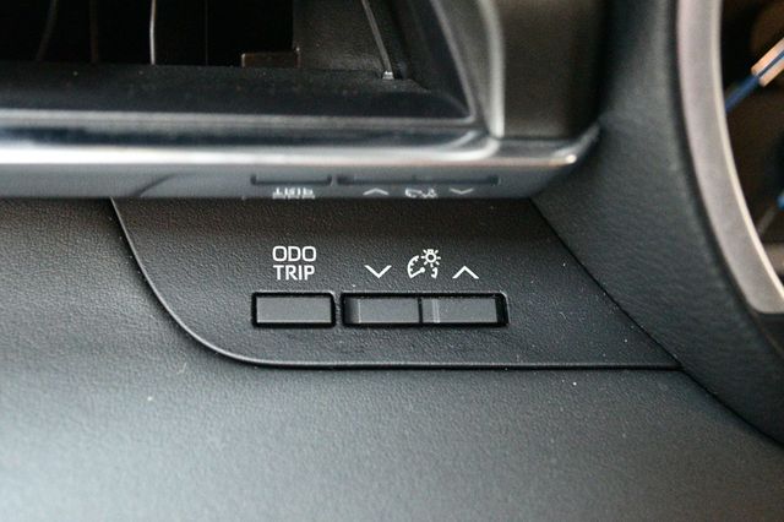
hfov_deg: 36.9
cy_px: 261
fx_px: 1175
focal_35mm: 54
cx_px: 392
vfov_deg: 25.0
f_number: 5
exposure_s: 1/40
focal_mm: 36
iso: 12800
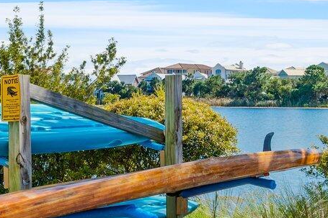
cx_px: 86
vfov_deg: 16.8
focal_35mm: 81
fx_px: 738
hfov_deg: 24.8
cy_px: 100
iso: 100
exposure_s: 1/40
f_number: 8
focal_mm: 12
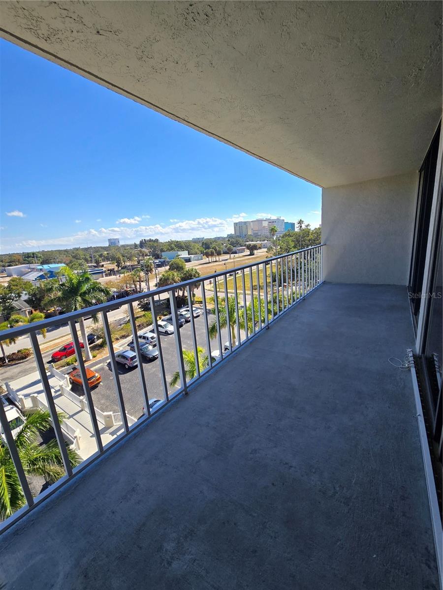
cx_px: 222
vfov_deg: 106.2
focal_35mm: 13
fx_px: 222
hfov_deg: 89.9
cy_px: 295
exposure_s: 1/1677
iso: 50
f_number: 2.2
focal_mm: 2.2
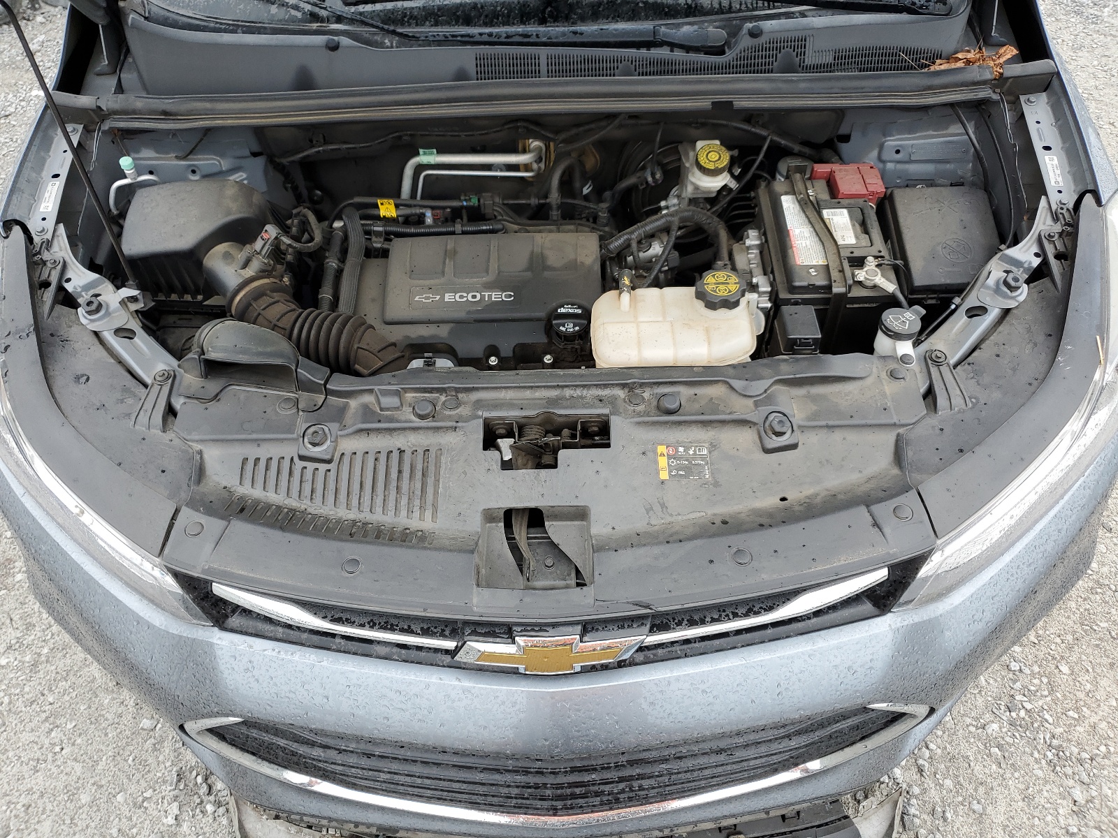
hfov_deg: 67.3
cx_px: 559
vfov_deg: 53.1
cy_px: 419
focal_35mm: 26
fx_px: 840
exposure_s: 1/303
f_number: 1.5
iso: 50
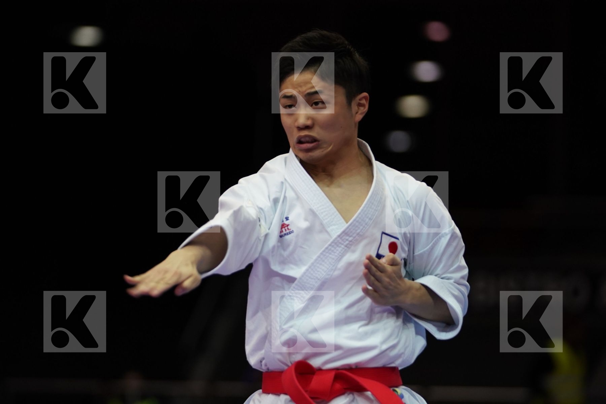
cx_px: 303
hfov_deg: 8.0
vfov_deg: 5.4
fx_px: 4309
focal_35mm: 256
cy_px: 202
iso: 1250
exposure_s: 1/500
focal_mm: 171
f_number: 2.8
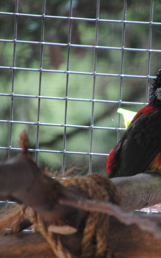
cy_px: 129
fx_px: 4833
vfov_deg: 3.1
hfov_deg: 1.9
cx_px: 131
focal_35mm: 688
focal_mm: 300
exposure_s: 1/125
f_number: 5.6
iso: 400
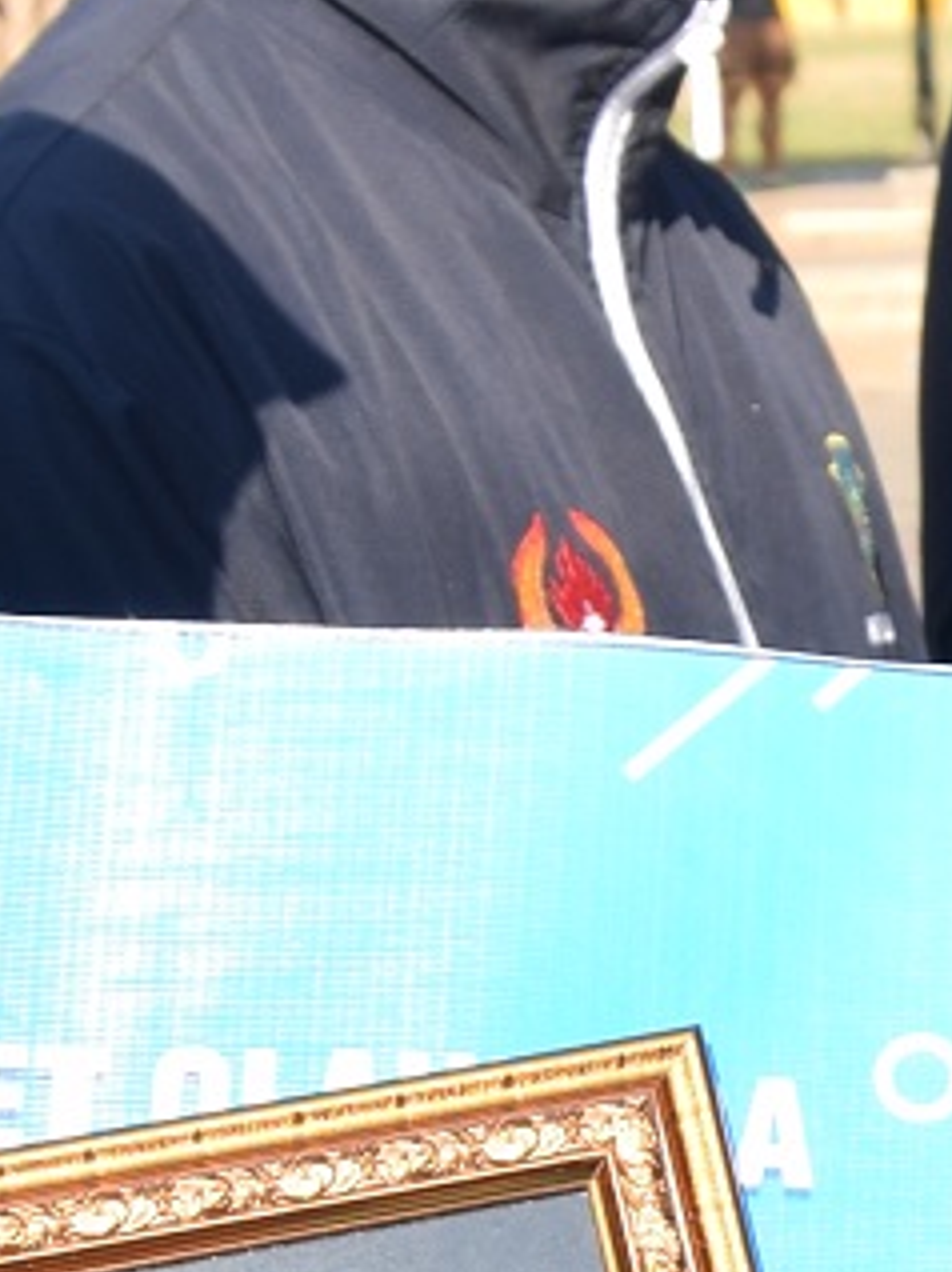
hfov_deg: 6.4
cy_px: 1168
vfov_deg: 8.6
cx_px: 1436
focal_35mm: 229
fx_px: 8395
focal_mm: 21
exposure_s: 1/200
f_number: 5.6
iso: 100
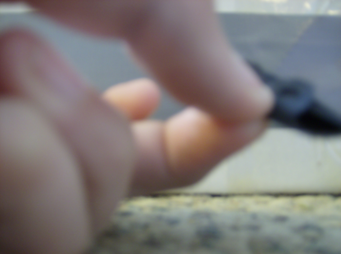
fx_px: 354
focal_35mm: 36
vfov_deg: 39.5
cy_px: 127
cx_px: 170
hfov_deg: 51.5
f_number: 2.8
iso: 200
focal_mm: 6
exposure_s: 1/2.72
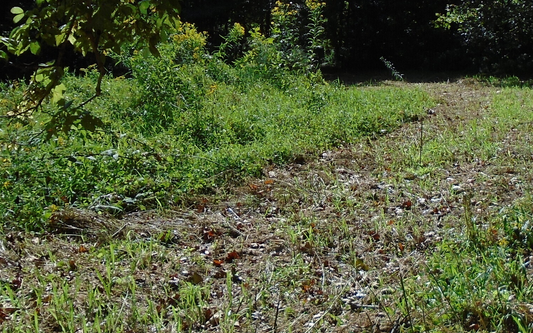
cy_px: 89
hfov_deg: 36.0
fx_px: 813
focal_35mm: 56
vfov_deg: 22.9
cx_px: 348
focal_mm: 4.6
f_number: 3.2
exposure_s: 1/1000
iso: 100
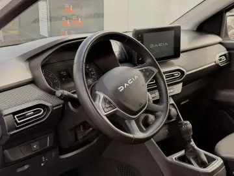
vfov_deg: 30.3
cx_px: 117
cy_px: 88
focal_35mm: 48
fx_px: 324
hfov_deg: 39.7
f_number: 1.78
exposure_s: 1/326
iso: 80
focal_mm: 6.76
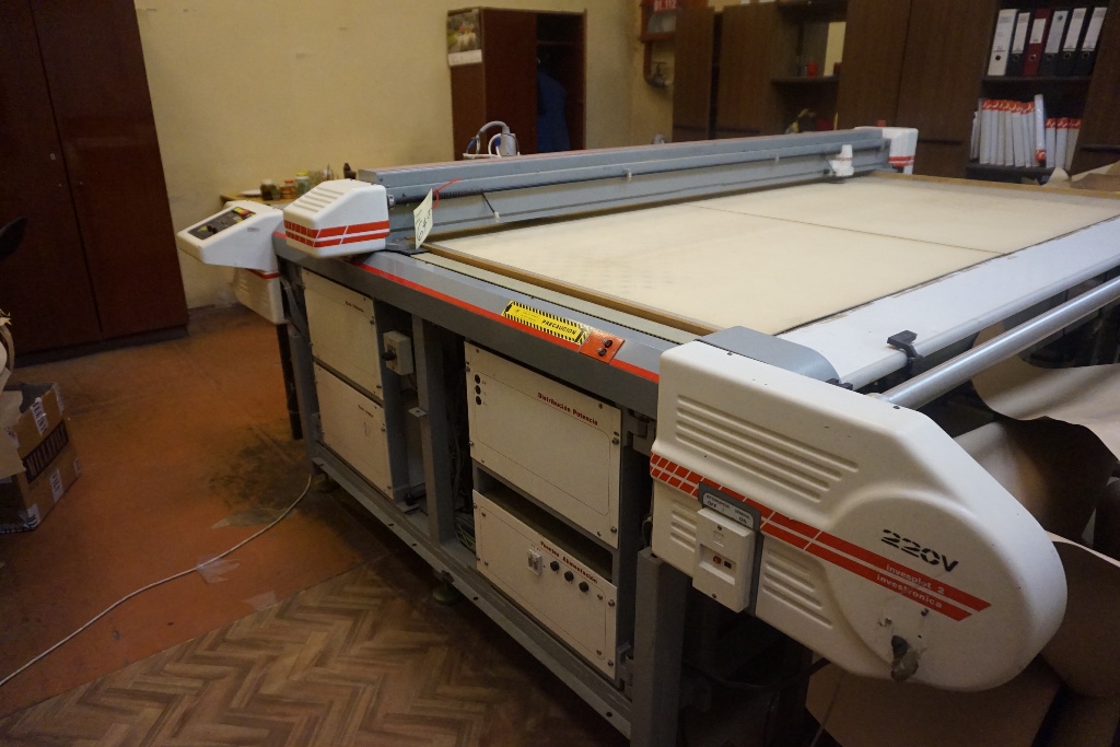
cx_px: 560
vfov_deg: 53.1
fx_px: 747
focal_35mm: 24
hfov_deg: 73.7
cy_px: 374
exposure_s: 1/125
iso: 3200
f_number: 3.5
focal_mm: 16
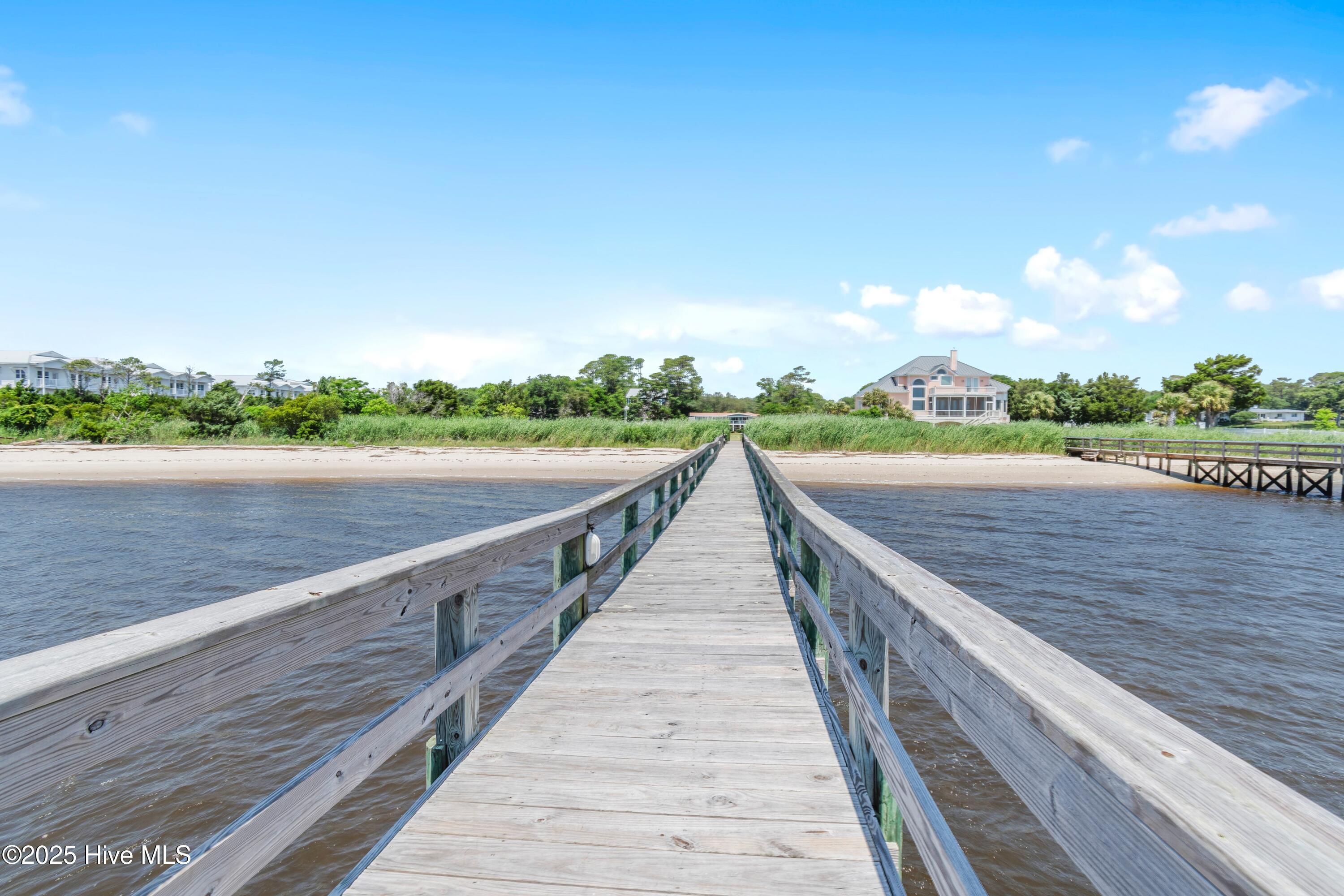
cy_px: 448
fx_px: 560
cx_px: 672
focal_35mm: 15
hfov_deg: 100.4
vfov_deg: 77.3
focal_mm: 10
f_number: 6.3
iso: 100
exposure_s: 1/160
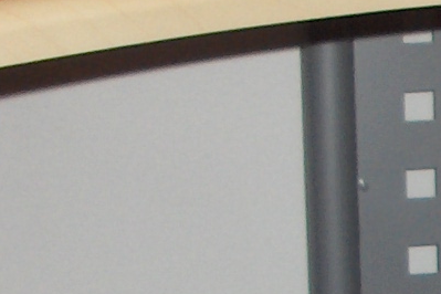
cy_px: 571
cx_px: 777
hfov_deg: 9.4
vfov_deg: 6.4
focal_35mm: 210
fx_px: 2572
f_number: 2.6
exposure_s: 1/60
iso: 100
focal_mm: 5.8
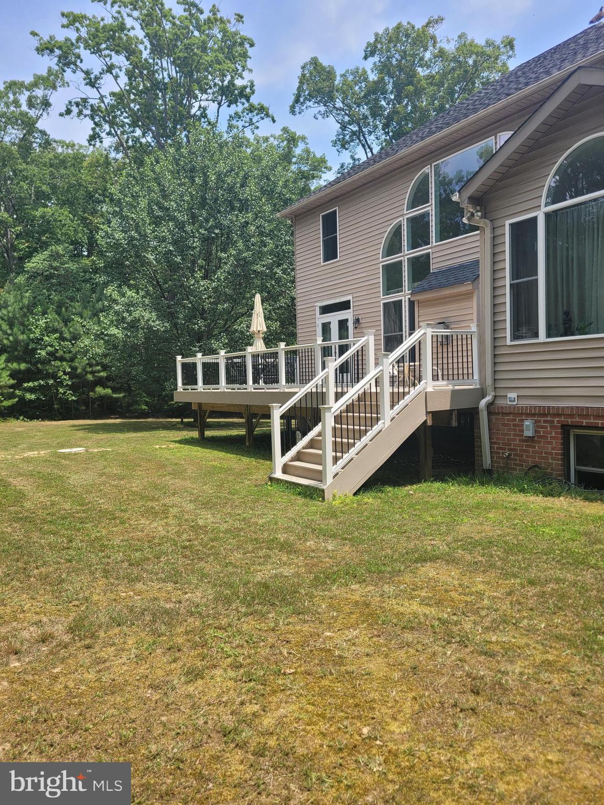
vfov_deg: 67.3
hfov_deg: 53.1
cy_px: 402
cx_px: 302
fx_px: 605
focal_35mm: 26
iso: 40
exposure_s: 1/1610
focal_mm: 5.4
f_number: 1.8
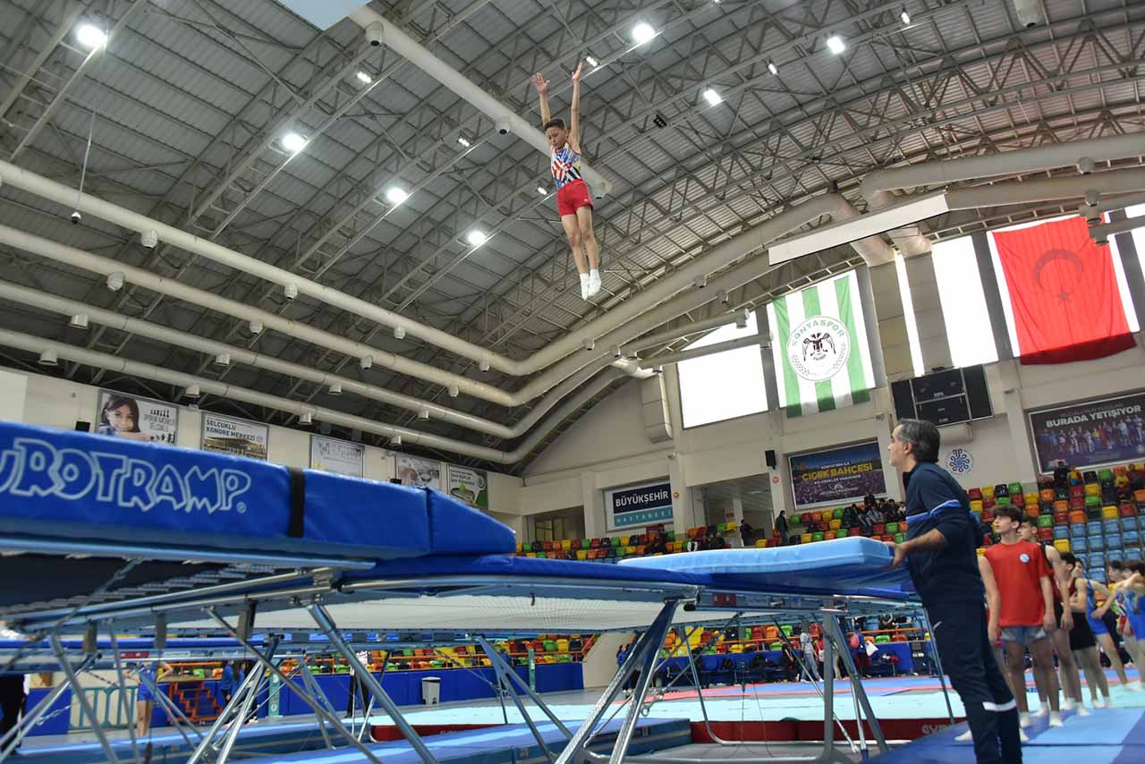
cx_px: 572
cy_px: 382
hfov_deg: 65.5
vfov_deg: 46.4
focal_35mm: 28
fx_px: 891
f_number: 5.6
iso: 1600
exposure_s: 1/250
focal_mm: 28
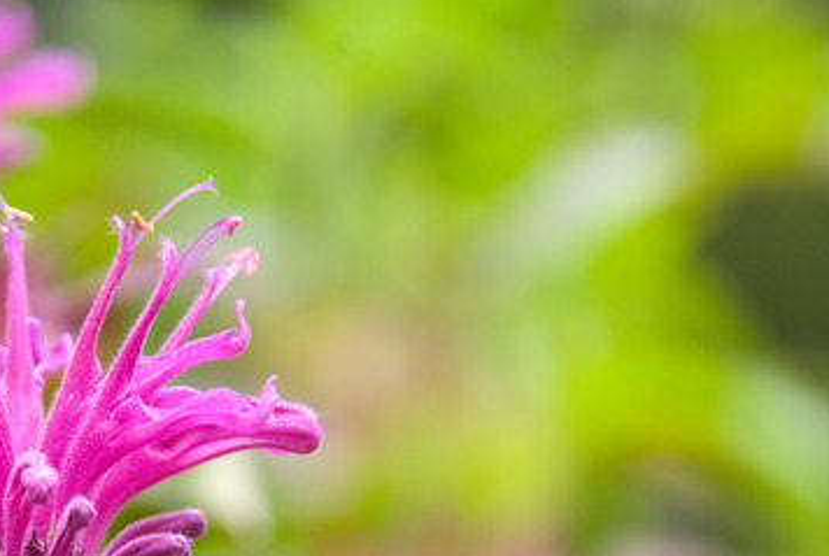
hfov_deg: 4.6
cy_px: 551
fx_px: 10225
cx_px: 7
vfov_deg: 3.1
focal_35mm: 443
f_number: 8
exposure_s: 1/90
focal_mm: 135
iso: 200
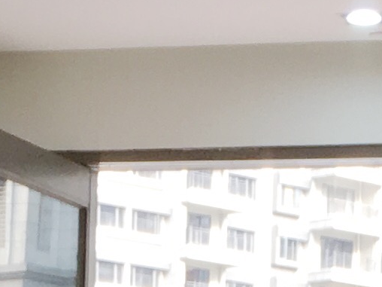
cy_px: 750
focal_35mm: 230
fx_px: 2538
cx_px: 174
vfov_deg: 6.1
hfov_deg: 8.6
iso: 25
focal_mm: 4.15
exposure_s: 1/50
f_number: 2.2
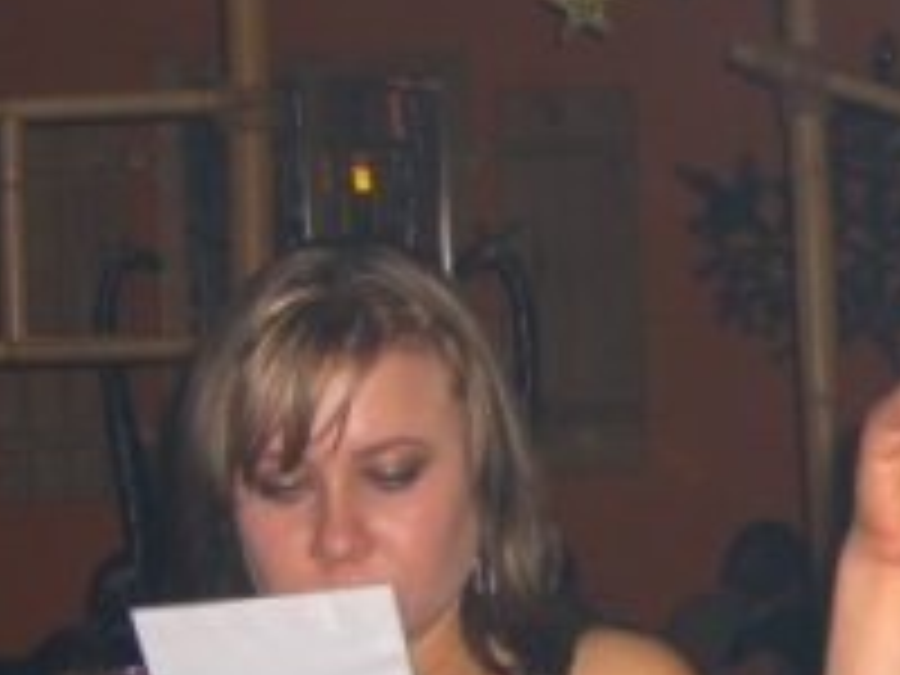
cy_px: 382
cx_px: 945
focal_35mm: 138
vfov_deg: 10.7
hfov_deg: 14.0
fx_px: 3588
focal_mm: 9.5
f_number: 3.1
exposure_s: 1/60
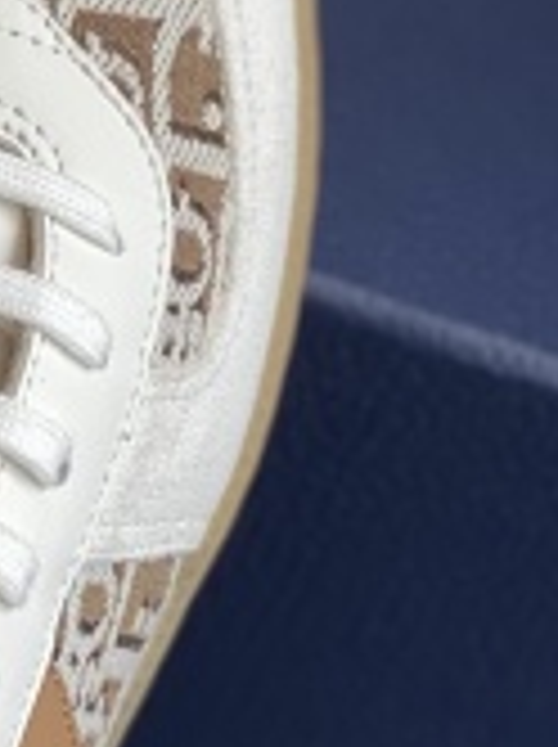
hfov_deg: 5.8
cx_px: -612
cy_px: 256
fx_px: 5409
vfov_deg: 7.9
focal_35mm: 251
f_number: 2
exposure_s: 1/193
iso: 20
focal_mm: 6
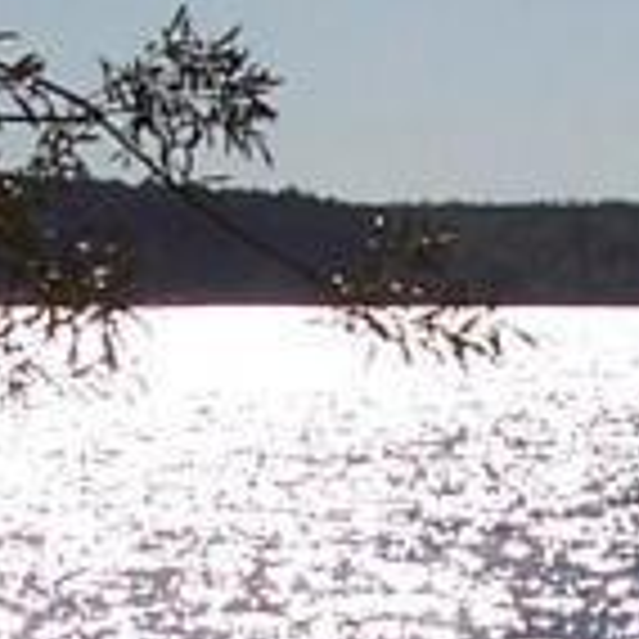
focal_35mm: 331
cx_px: 1118
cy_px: 495
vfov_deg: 5.3
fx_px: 6913
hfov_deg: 5.2
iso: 100
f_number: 5.6
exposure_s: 1/1500
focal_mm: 8
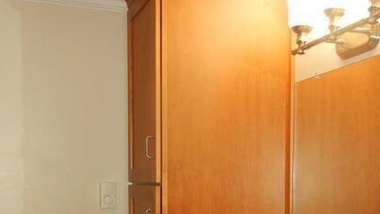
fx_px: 514
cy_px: 206
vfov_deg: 22.7
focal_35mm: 51
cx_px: 212
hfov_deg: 40.5
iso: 200
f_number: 3.5
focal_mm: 5.4
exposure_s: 1/30
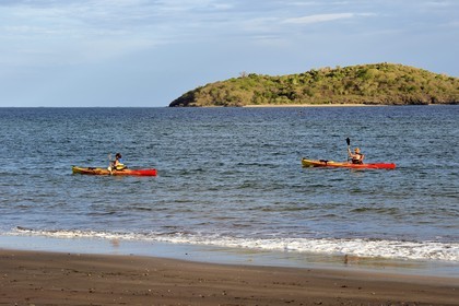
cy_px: 153
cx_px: 230
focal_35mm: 110
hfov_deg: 18.6
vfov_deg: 12.5
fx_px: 1402
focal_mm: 110
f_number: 11
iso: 200
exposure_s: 1/250
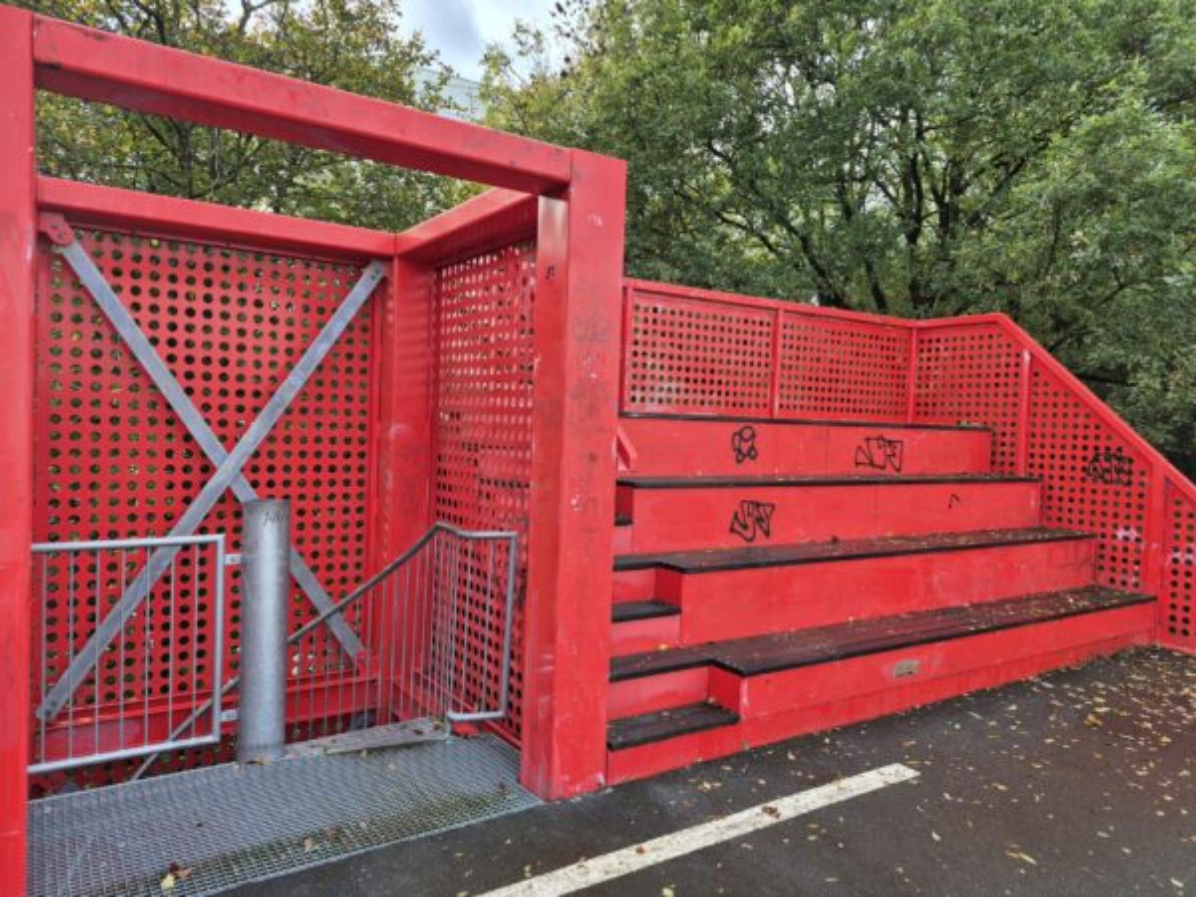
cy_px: 448
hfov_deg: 73.9
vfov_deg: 58.9
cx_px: 598
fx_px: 795
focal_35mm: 23
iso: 32
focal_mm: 5.4
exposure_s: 1/180
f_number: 1.8
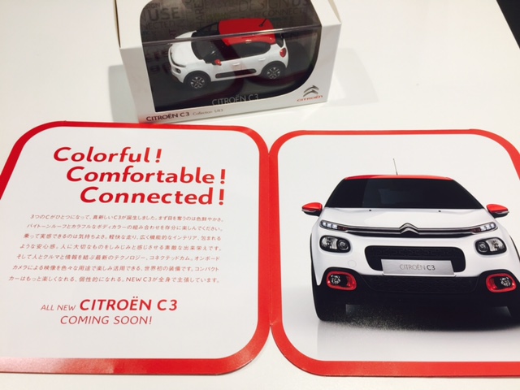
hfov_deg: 61.7
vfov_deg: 48.2
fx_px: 436
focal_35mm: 29
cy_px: 195
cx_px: 260
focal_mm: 4.15
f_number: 2.2
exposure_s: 1/120
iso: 32
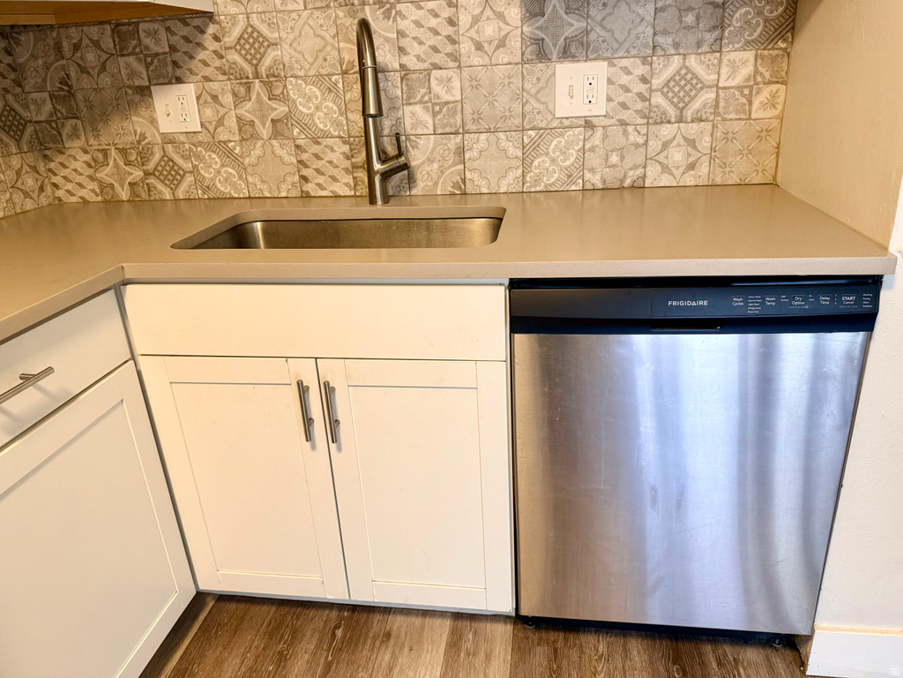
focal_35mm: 24
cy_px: 339
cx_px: 452
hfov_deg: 71.6
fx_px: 626
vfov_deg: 56.8
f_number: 1.78
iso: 250
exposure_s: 1/60
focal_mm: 6.76
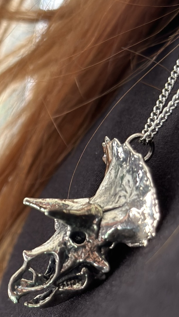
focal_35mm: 99
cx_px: 47
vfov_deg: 21.5
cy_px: 215
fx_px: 835
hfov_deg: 12.2
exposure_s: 1/60
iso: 125
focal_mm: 6.86
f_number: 1.78
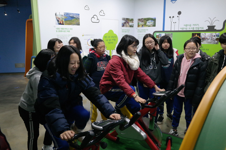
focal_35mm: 30
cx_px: 113
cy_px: 75
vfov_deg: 43.6
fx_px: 188
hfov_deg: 61.9
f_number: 3.5
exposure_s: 1/40
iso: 800
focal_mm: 20
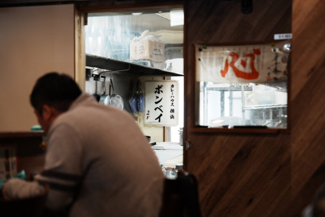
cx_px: 162
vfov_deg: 19.5
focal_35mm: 70
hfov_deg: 28.8
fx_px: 633
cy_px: 108
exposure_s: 1/80
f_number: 2.8
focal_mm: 70
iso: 640
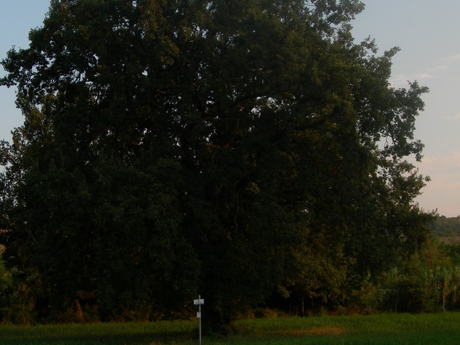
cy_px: 171
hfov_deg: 33.7
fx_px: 757
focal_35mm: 57
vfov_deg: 25.7
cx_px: 187
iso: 50
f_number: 4.8
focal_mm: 7.8
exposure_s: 1/184
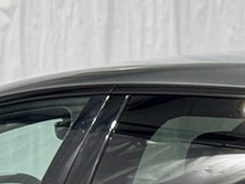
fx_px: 2392
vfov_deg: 4.3
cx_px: 352
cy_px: 379
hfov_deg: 5.8
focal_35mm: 338
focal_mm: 6.76
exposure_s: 1/100
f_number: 1.78
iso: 160
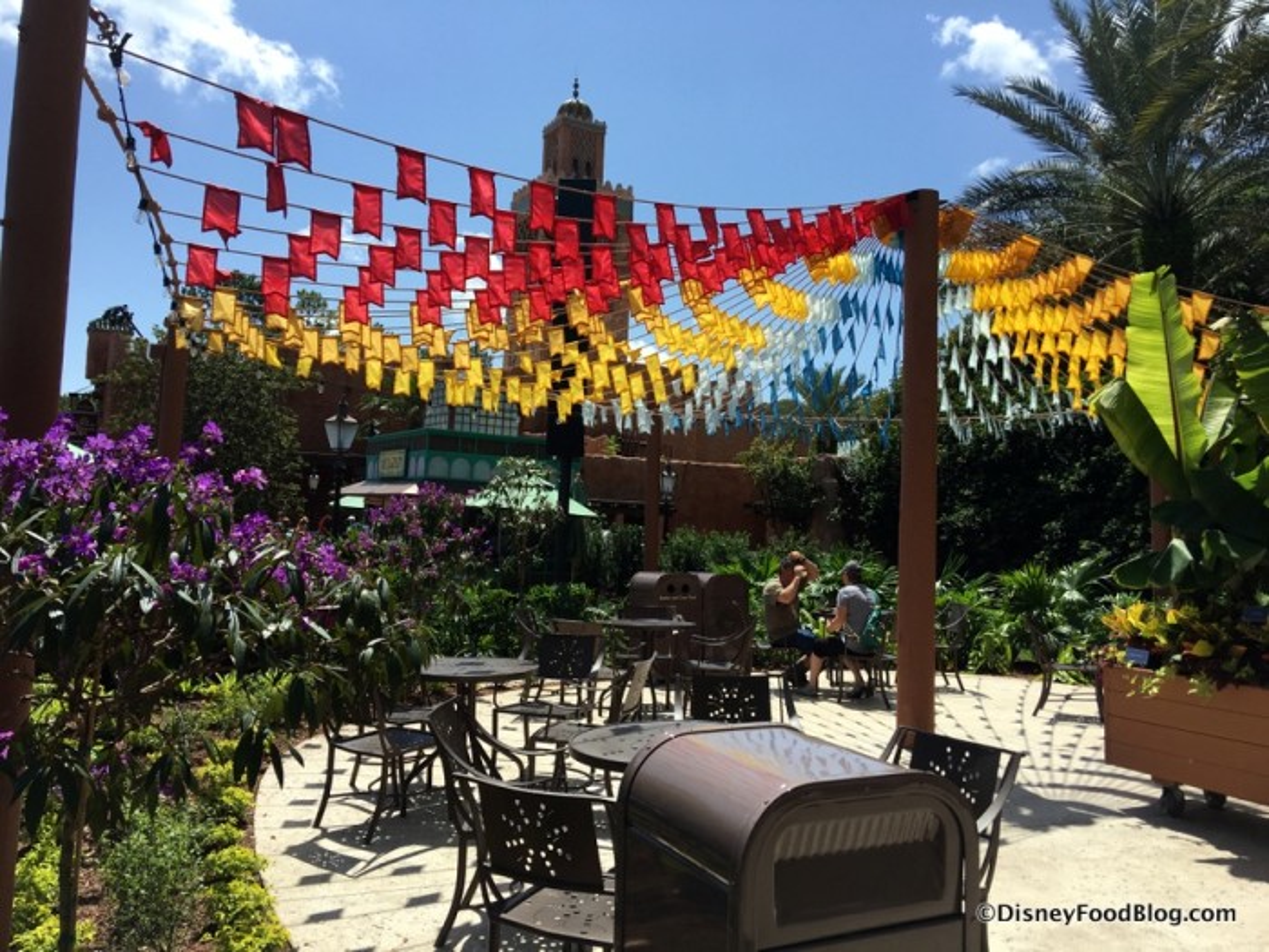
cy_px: 476
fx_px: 1063
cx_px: 634
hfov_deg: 61.7
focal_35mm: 29
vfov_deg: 48.2
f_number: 2.2
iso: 25
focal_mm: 4.15
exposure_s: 1/1672
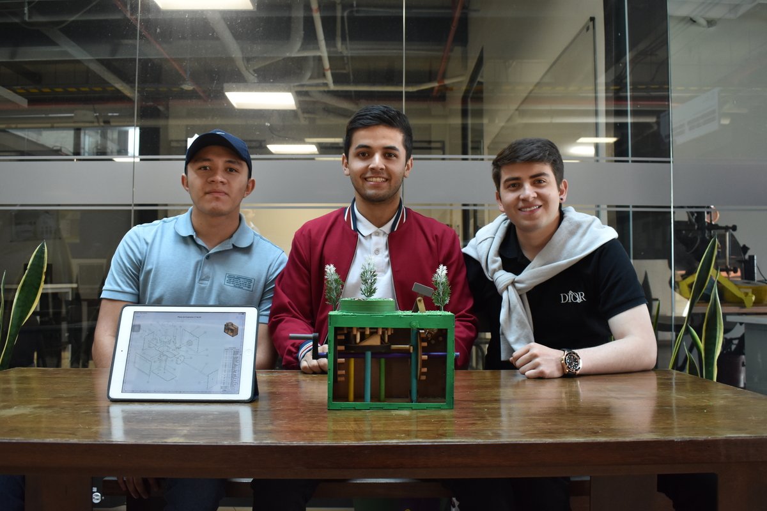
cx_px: 384
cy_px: 256
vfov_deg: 40.0
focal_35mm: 33
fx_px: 703
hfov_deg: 57.2
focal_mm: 22
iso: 800
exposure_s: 1/100
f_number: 5
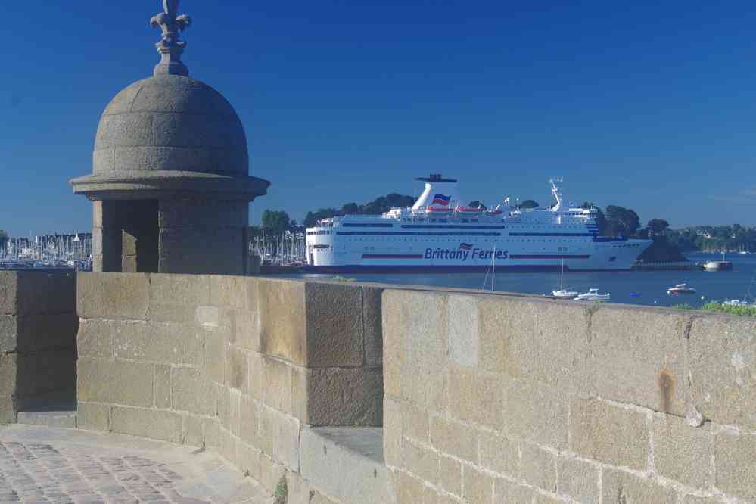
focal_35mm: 60
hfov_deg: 33.4
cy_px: 252
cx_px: 378
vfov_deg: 22.6
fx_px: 1260
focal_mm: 40
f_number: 11
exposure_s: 1/100
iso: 200
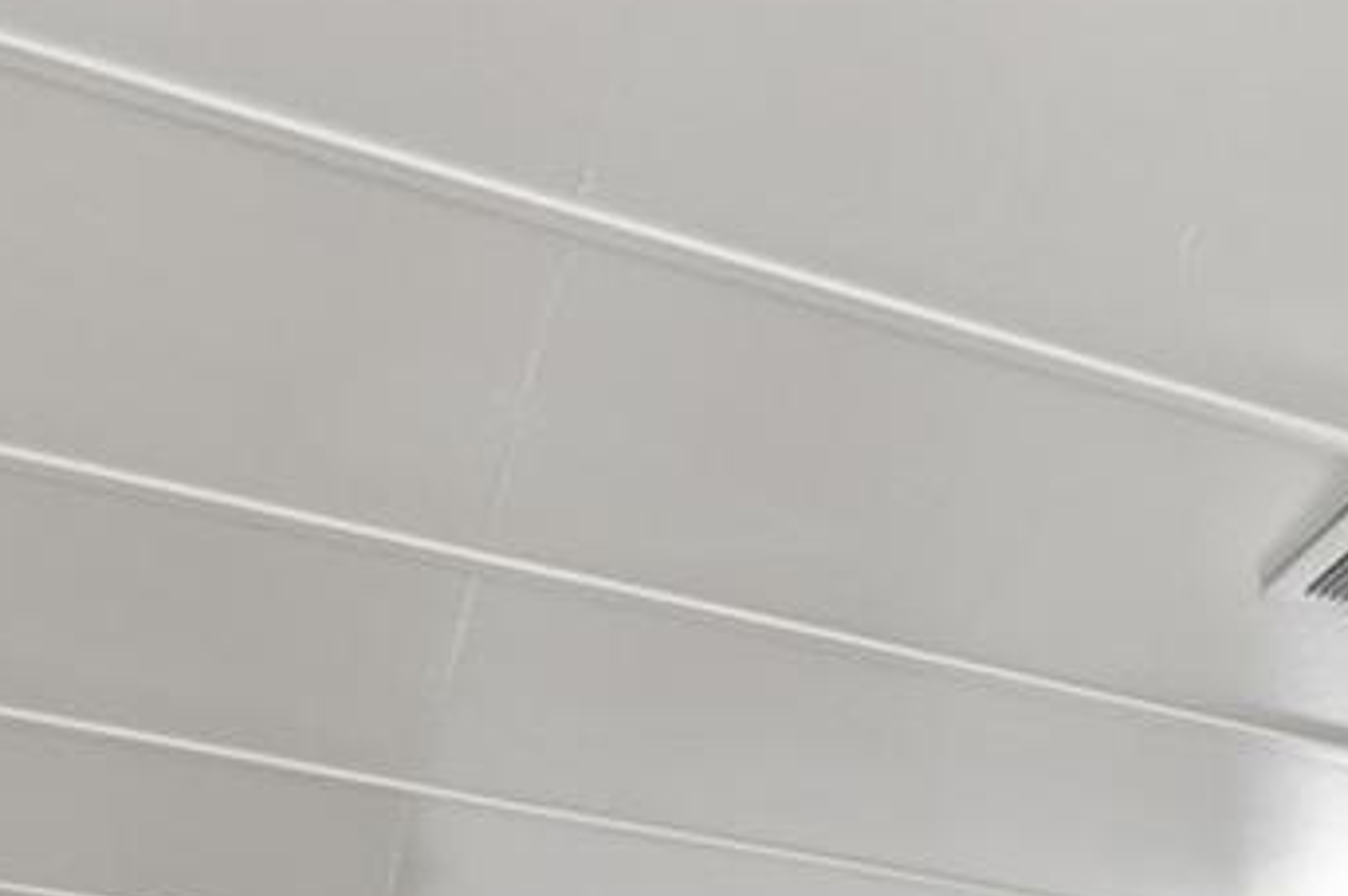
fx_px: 2619
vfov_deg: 15.5
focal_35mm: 70
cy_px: 1784
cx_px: 2118
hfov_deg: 22.6
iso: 100
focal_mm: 10
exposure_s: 1/15
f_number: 7.1
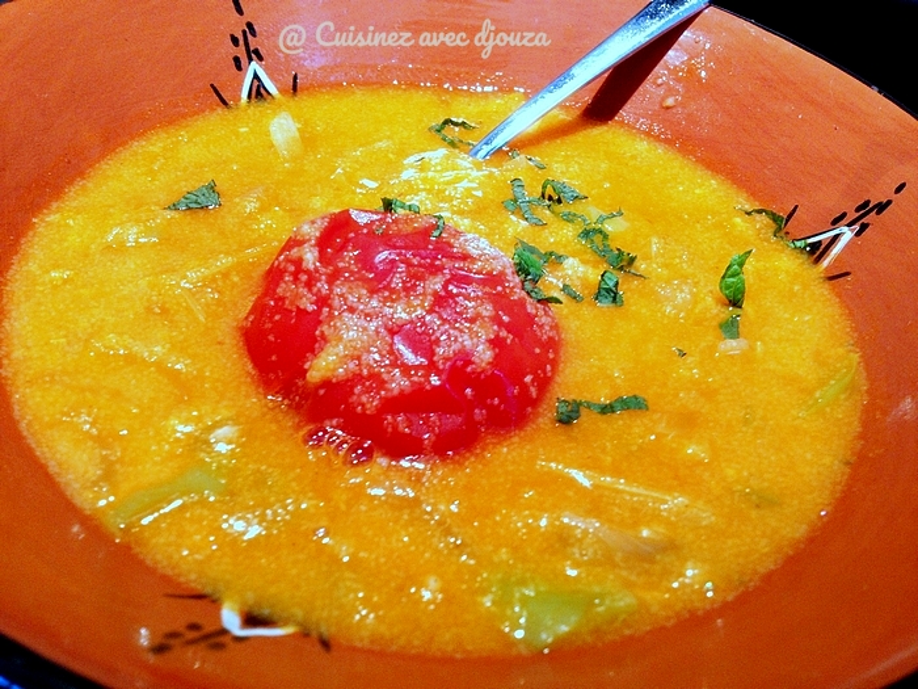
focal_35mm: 35
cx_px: 459
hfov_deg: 52.6
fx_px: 928
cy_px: 344
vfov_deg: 40.7
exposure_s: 1/20
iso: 80
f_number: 2.4
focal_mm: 4.28
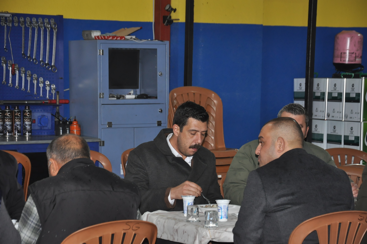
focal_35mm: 128
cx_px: 184
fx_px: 1298
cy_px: 122
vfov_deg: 10.7
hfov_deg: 16.1
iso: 800
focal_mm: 85
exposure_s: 1/60
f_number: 5.6
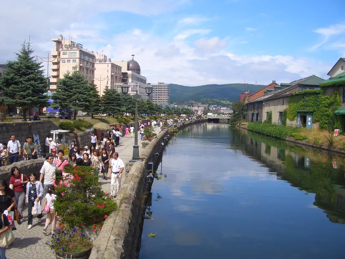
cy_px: 130
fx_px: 349
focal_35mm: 35
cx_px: 172
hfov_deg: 52.6
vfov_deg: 40.7
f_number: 4.3
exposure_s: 1/500
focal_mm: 5.8
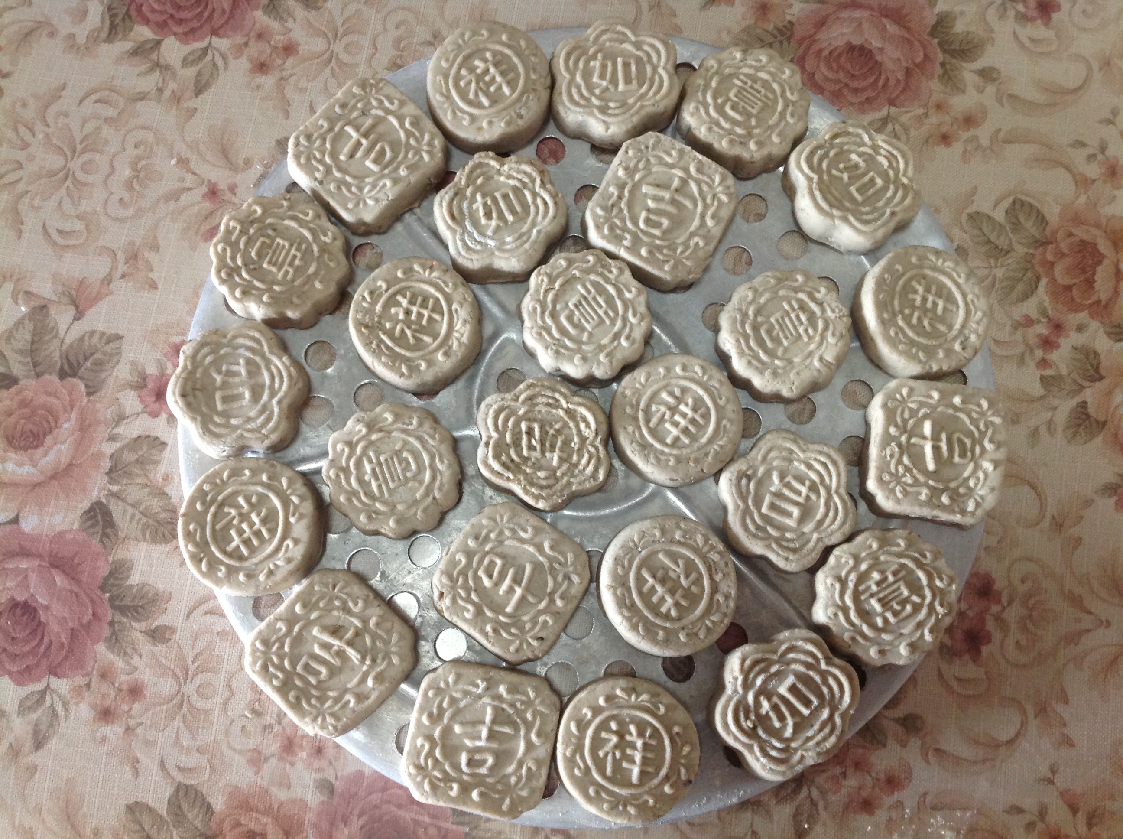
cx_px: 562
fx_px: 1134
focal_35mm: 35
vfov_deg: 40.6
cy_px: 420
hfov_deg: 52.7
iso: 160
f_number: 2.4
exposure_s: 1/15
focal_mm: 4.28
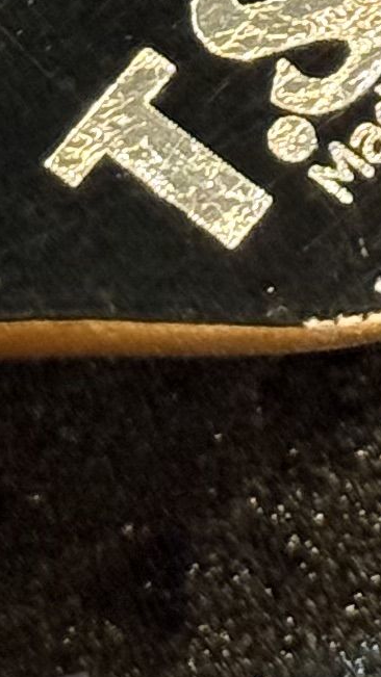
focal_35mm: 324
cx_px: 296
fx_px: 5821
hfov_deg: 3.7
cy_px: -498
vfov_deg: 6.5
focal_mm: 6.76
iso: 400
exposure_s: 1/30
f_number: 1.78
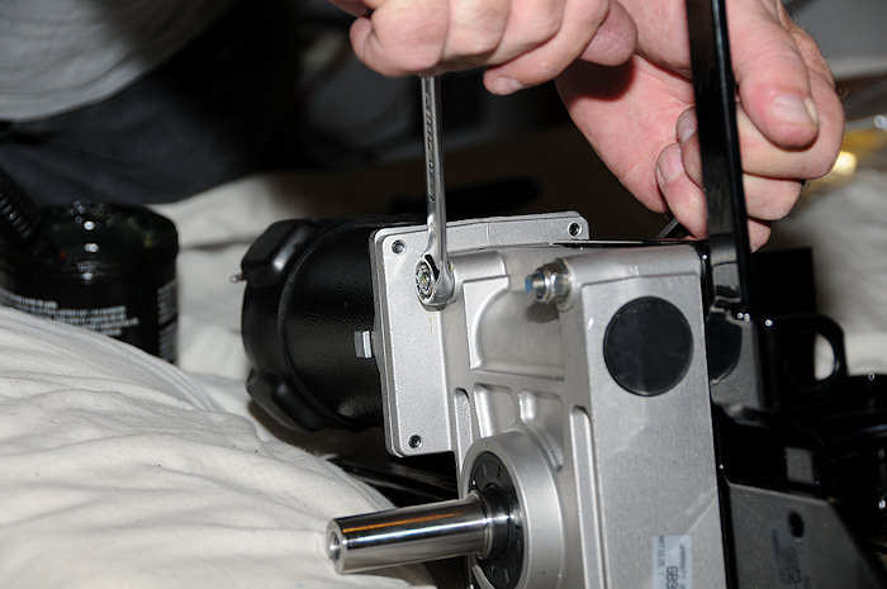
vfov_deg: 13.0
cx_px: 444
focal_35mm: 105
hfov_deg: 19.5
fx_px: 2584
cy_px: 294
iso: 200
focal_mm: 70
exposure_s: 1/60
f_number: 6.3
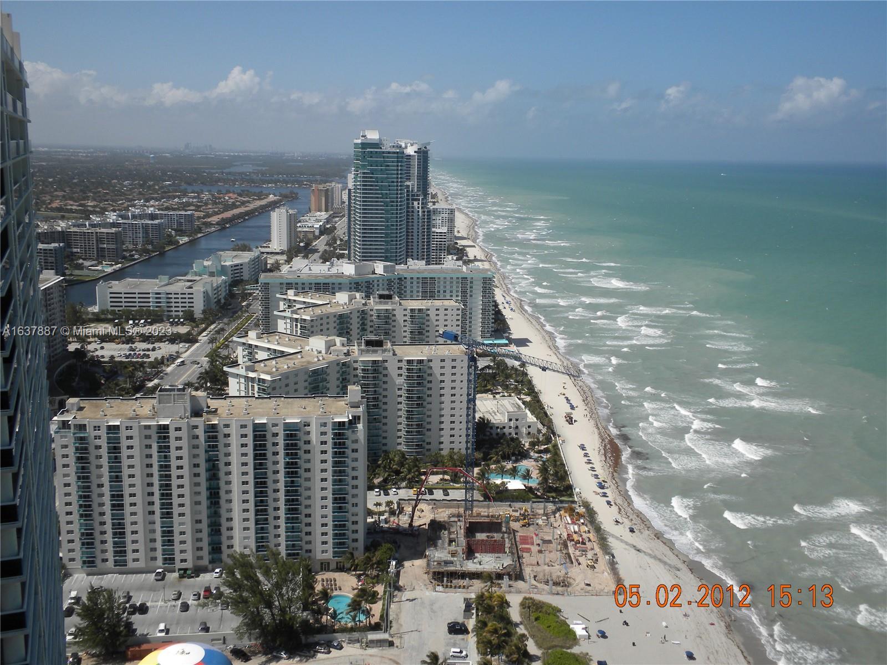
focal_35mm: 37
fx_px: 948
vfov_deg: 38.7
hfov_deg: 50.1
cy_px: 332
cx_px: 444
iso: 64
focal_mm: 6.6
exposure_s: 1/205
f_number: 10
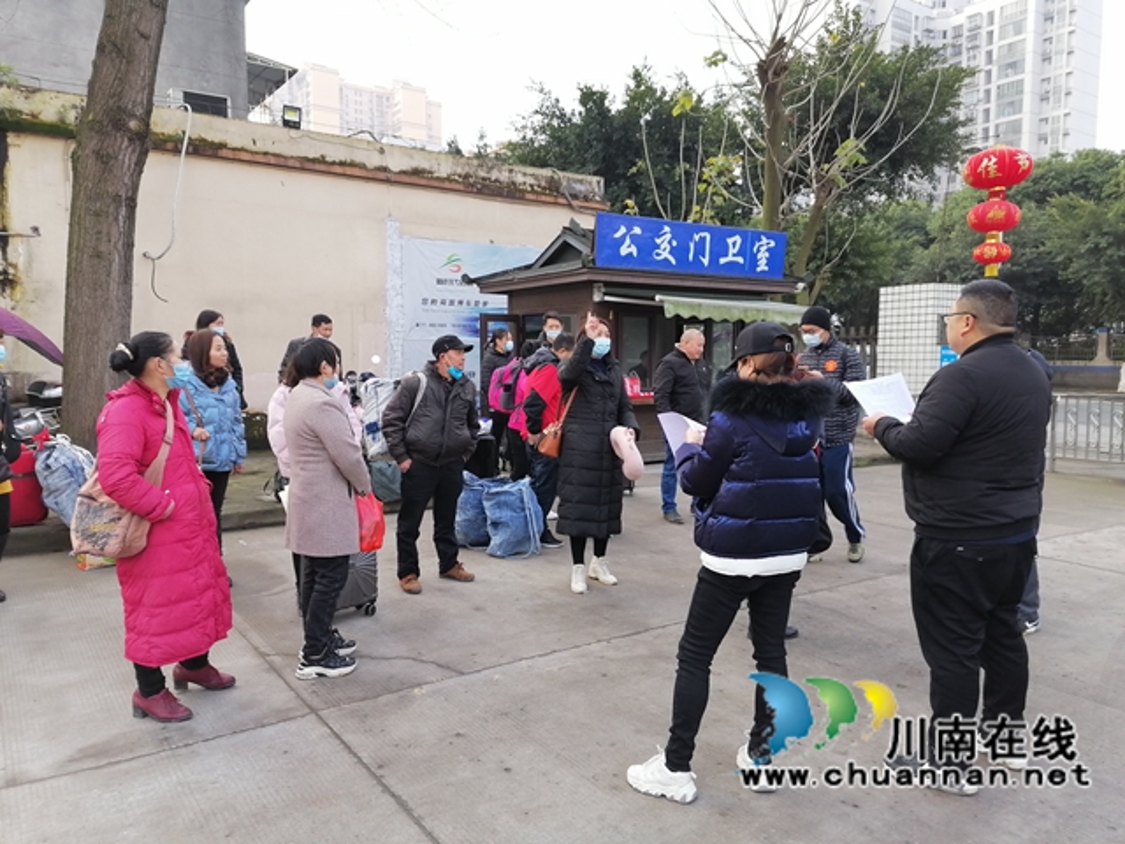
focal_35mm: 27
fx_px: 877
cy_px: 422
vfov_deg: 51.4
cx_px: 562
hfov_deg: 65.3
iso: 50
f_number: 1.8
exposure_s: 1/163
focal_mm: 5.3
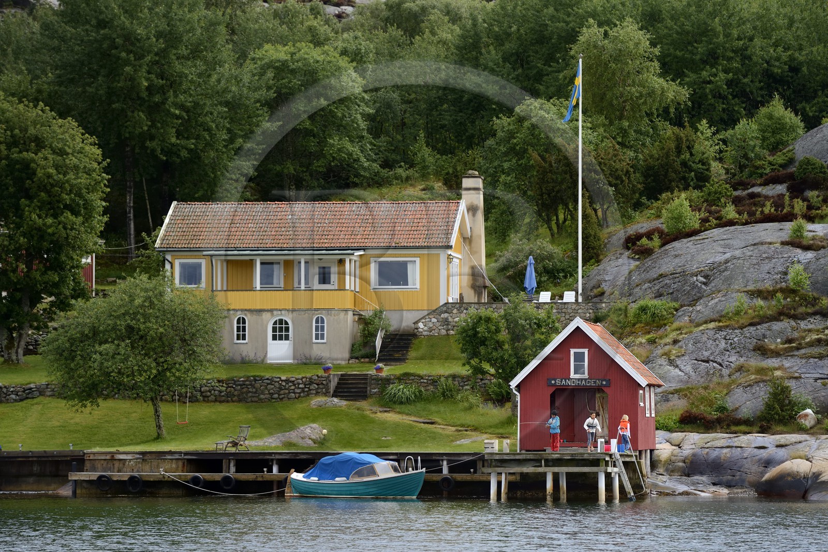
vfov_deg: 9.5
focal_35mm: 145
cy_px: 276
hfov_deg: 14.2
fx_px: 3334
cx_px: 414
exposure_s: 1/500
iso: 200
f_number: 4.5
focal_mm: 145
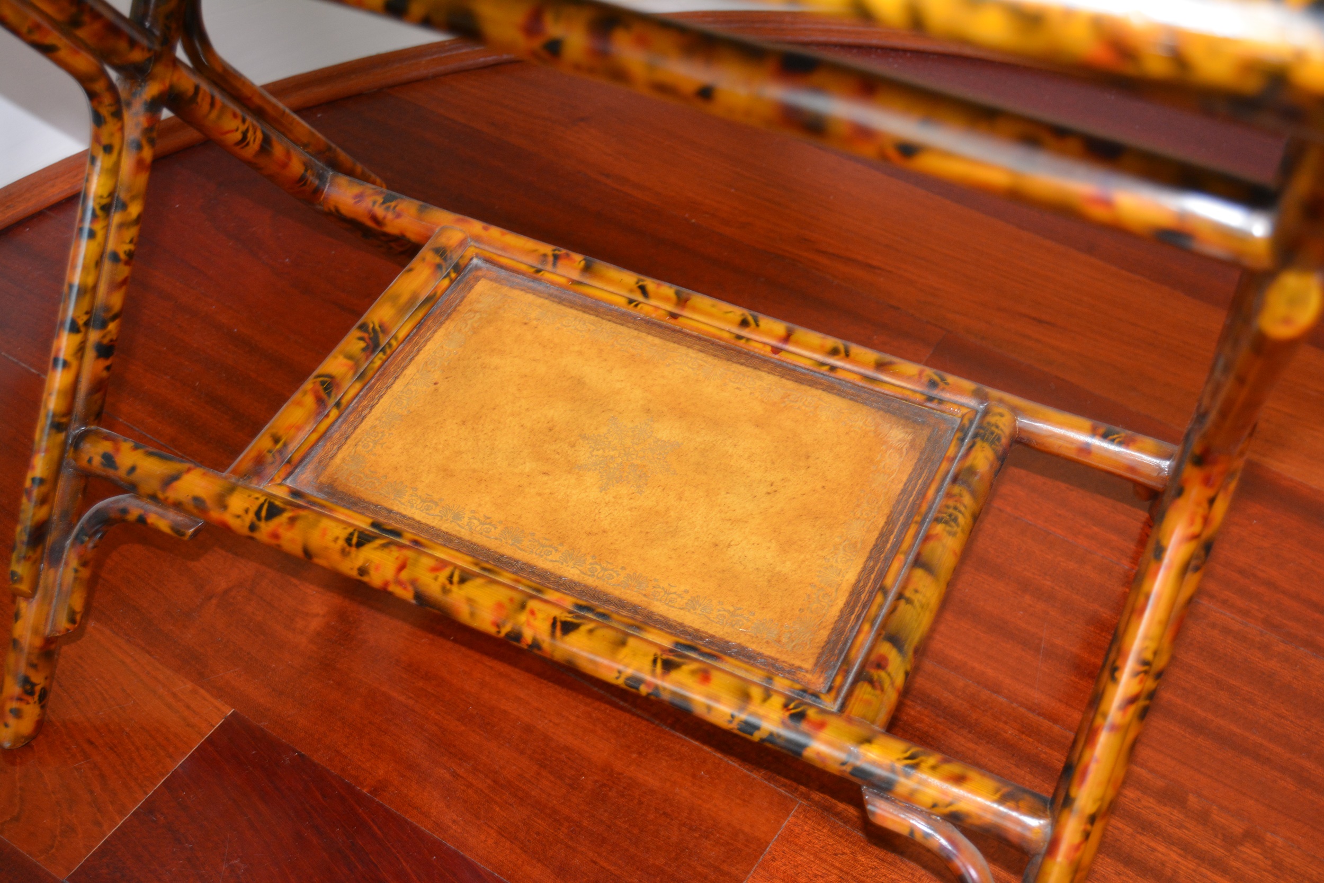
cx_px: 662
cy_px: 442
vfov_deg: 29.9
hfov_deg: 43.6
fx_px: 1655
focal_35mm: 45
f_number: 4.2
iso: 800
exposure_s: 1/60
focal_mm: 30
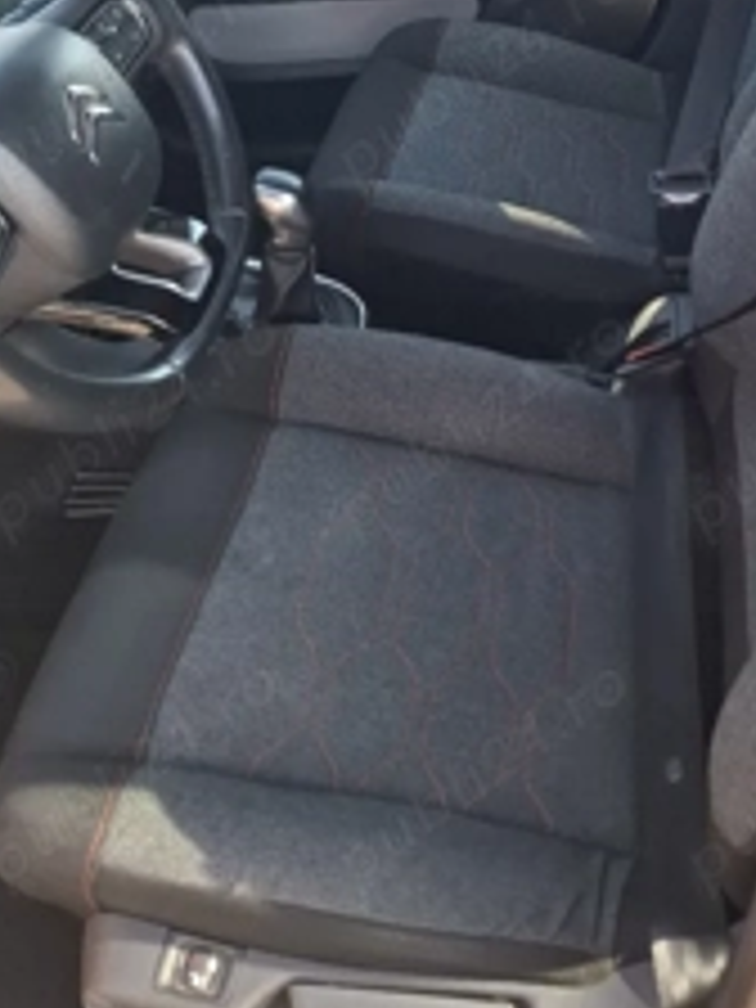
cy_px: 126
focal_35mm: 41
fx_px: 1194
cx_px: 572
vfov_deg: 42.5
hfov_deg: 34.4
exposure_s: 1/100
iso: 50
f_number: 1.8
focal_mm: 5.54
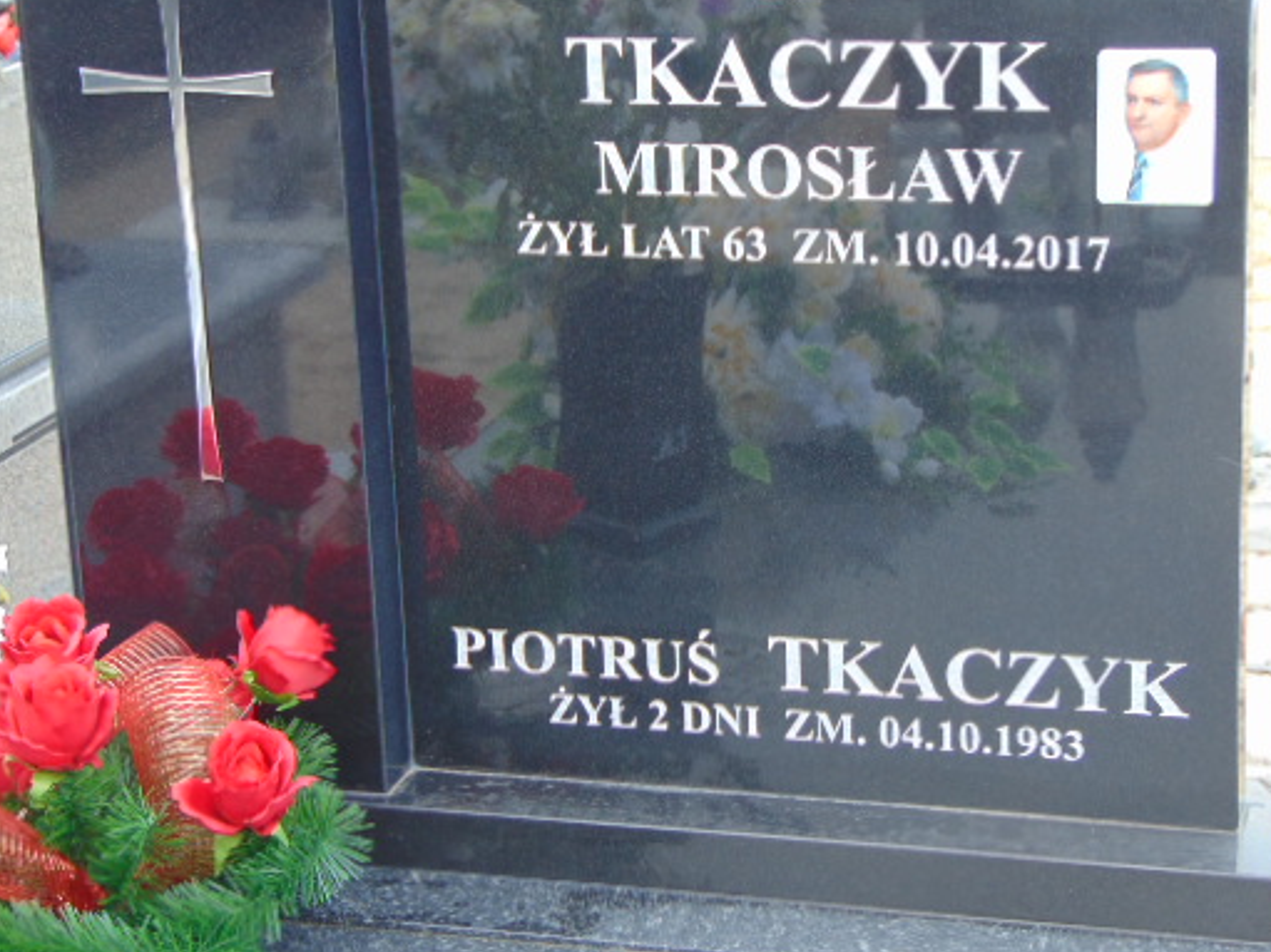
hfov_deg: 22.0
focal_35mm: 89
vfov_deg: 16.6
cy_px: 485
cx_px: 711
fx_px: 3267
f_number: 3.7
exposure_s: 1/60
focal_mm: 12.8
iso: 80
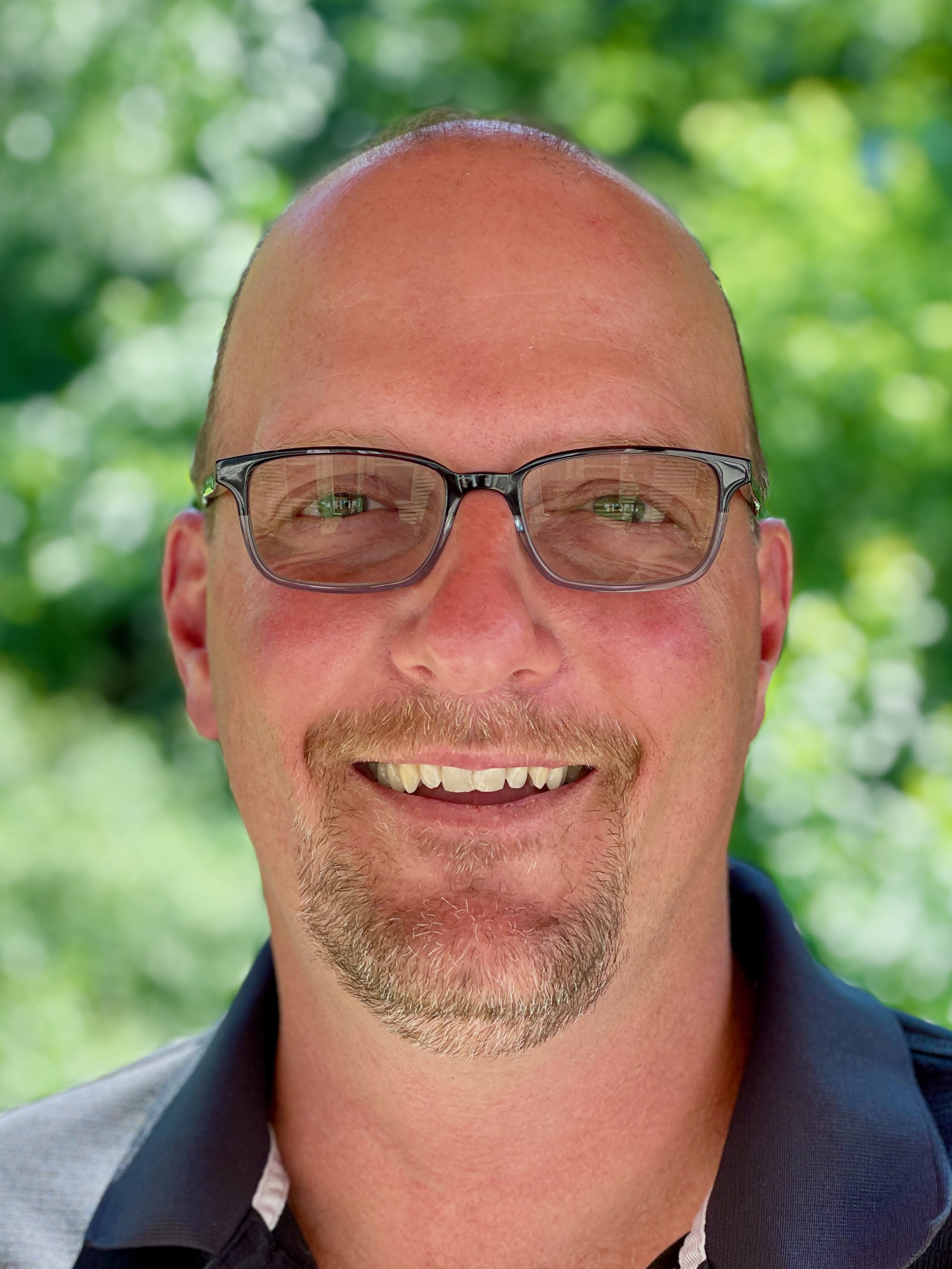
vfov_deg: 36.8
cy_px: 634
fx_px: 1907
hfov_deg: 28.0
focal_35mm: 52
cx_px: 476
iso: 32
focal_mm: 6
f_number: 2
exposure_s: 1/122
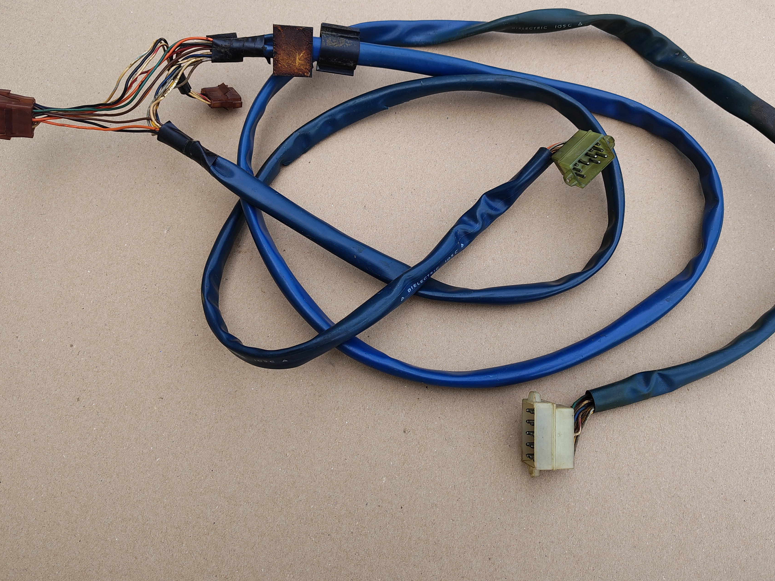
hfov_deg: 61.6
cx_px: 408
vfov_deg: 48.0
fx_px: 649
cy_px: 243
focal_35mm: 29
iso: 100
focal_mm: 5.56
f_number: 1.8
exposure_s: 1/539
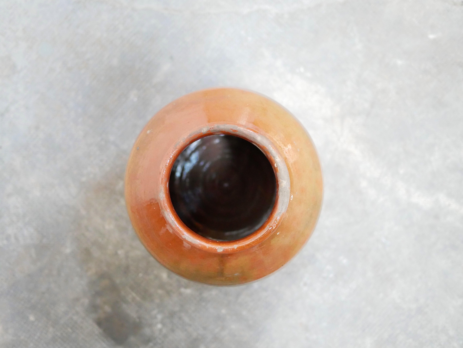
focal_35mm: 40
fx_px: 535
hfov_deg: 46.8
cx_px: 232
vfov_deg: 36.0
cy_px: 174
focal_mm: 20
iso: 3200
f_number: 1.7
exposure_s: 1/50
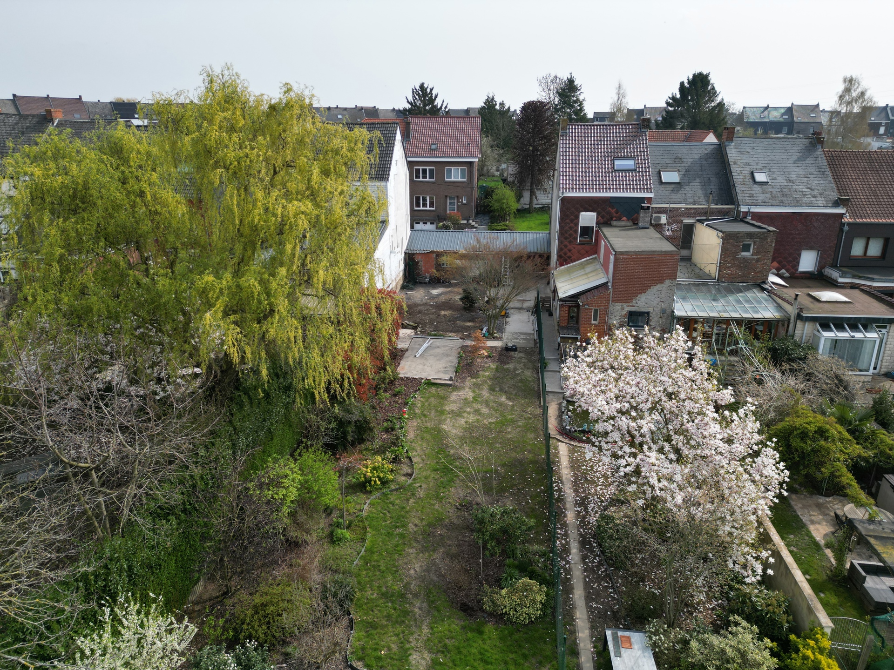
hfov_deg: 71.6
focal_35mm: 24
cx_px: 447
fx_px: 620
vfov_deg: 56.8
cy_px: 335
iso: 140
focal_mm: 6.72
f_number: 1.7
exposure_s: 1/2500
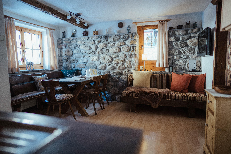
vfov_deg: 53.1
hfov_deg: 73.7
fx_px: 154
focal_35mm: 24
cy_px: 77
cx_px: 116
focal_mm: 24
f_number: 1.4
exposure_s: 1/250
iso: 800
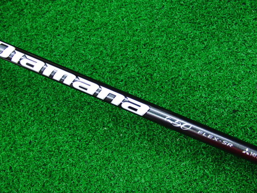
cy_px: 96
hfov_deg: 50.1
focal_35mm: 37
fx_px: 275
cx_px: 128
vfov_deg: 38.7
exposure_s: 1/30
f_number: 3.6
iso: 400
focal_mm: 6.42
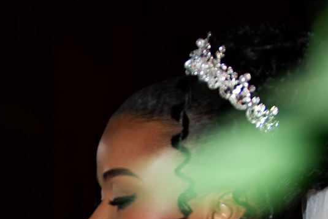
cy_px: 441
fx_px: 3053
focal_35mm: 335
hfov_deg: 6.1
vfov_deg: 4.1
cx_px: -93
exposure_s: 1/250
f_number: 2.8
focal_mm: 70
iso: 125
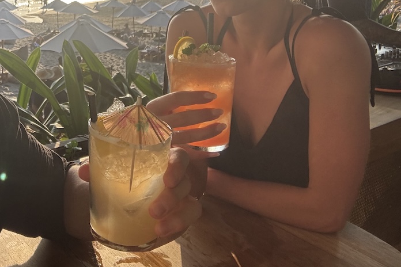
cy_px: -7
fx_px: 490
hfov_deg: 40.9
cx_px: 37
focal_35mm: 44
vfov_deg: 28.4
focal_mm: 2.69
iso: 25
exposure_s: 1/525
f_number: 1.9
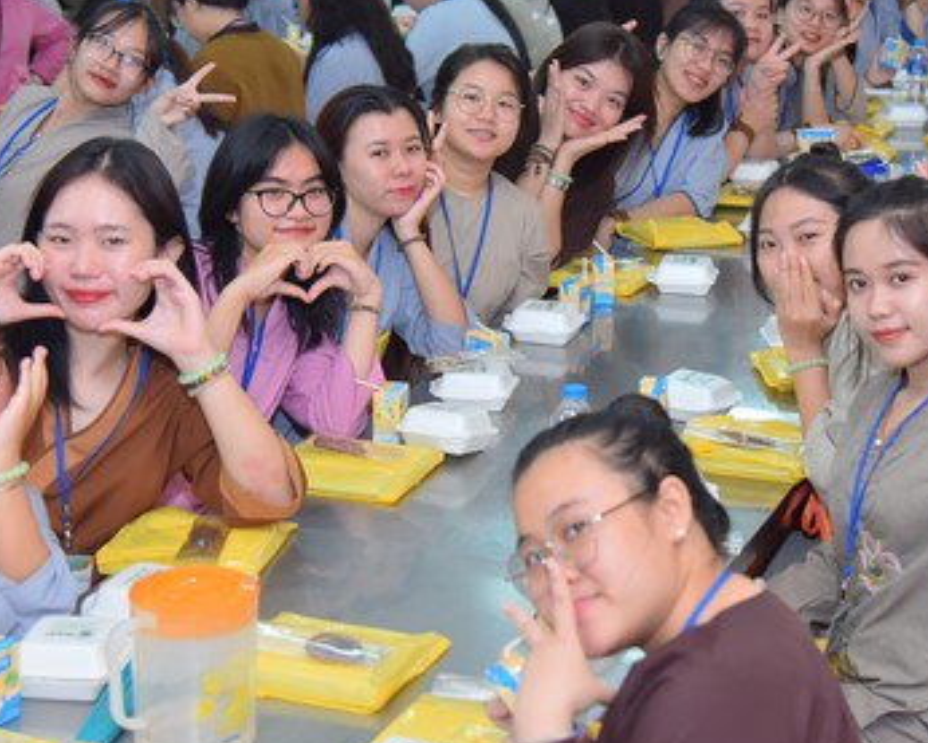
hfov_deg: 23.6
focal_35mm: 81
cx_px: 467
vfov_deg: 18.9
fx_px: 2225
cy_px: 203
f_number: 4
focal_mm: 46
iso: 800
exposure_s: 1/125
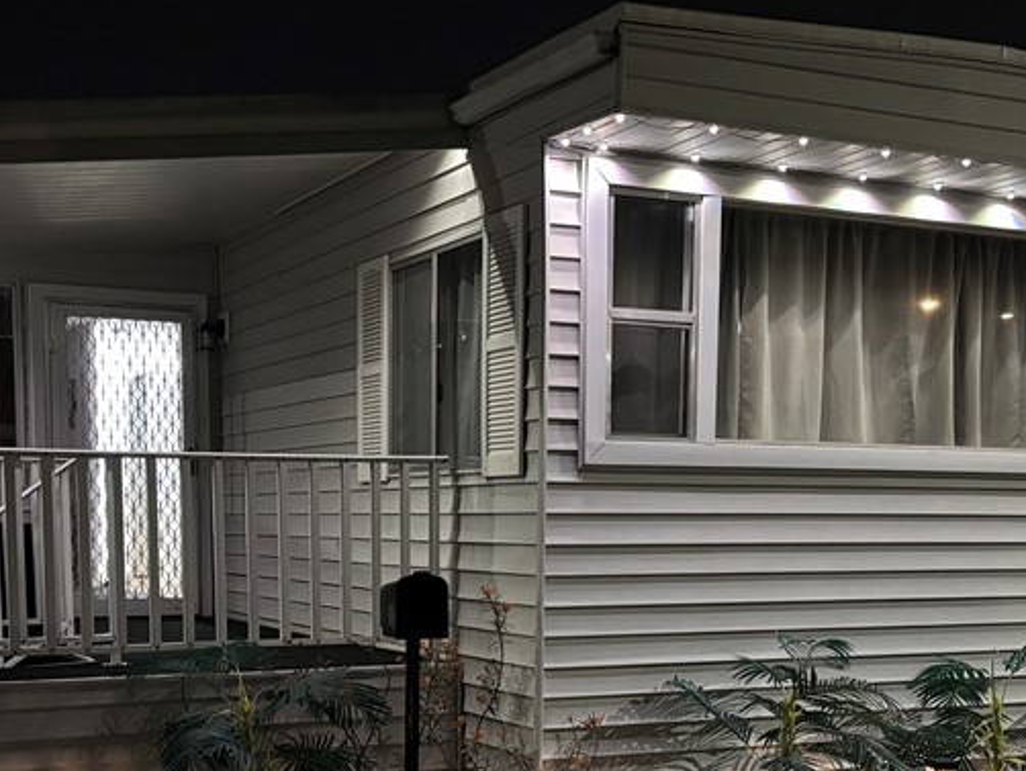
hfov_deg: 36.1
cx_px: 441
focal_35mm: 53
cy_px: 646
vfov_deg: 26.9
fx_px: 1572
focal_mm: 5.96
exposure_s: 1/30
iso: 1000
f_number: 1.6
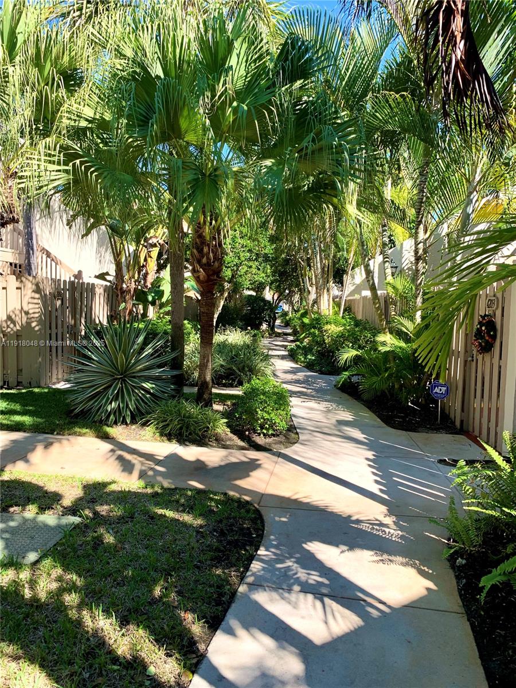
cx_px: 258
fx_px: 517
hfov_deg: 53.1
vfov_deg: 67.3
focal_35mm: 26
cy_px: 344
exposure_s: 1/515
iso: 25
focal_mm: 4.25
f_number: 1.8
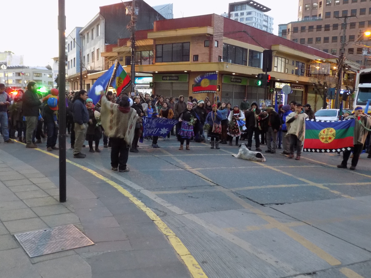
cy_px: 139
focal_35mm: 34
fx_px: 364
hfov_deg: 54.0
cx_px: 186
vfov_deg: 41.8
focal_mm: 6.1
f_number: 3.4
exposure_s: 1/8
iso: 400
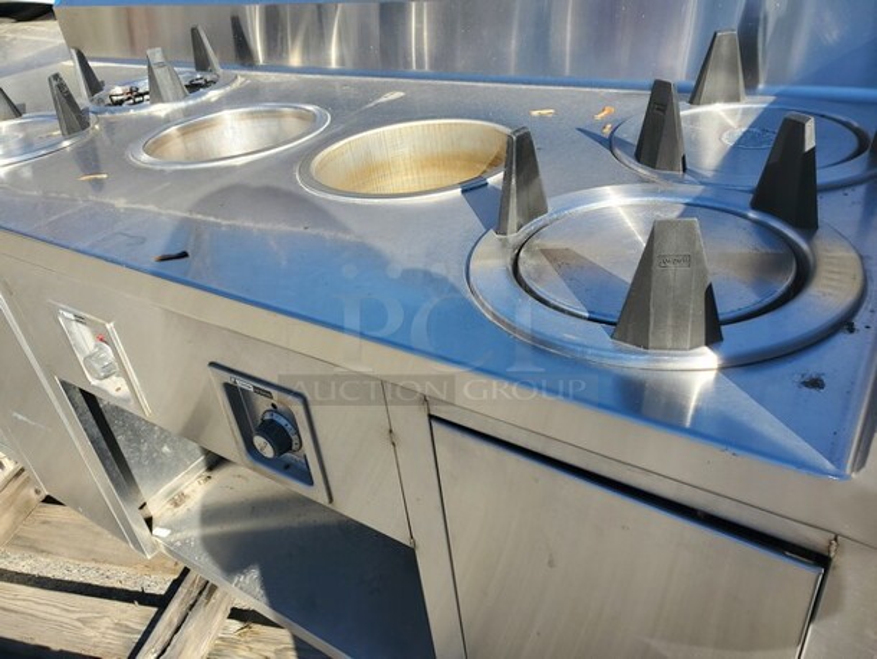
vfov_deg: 53.1
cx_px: 438
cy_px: 330
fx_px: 659
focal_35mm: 26
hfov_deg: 67.3
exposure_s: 1/740
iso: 50
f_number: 2.4
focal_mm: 4.3
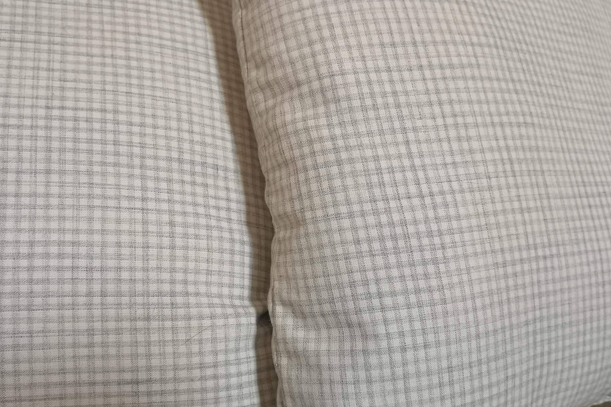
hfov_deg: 53.1
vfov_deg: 36.9
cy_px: 195
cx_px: 304
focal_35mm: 36
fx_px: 611
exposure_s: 1/60
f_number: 1.8
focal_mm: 5.58
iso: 125
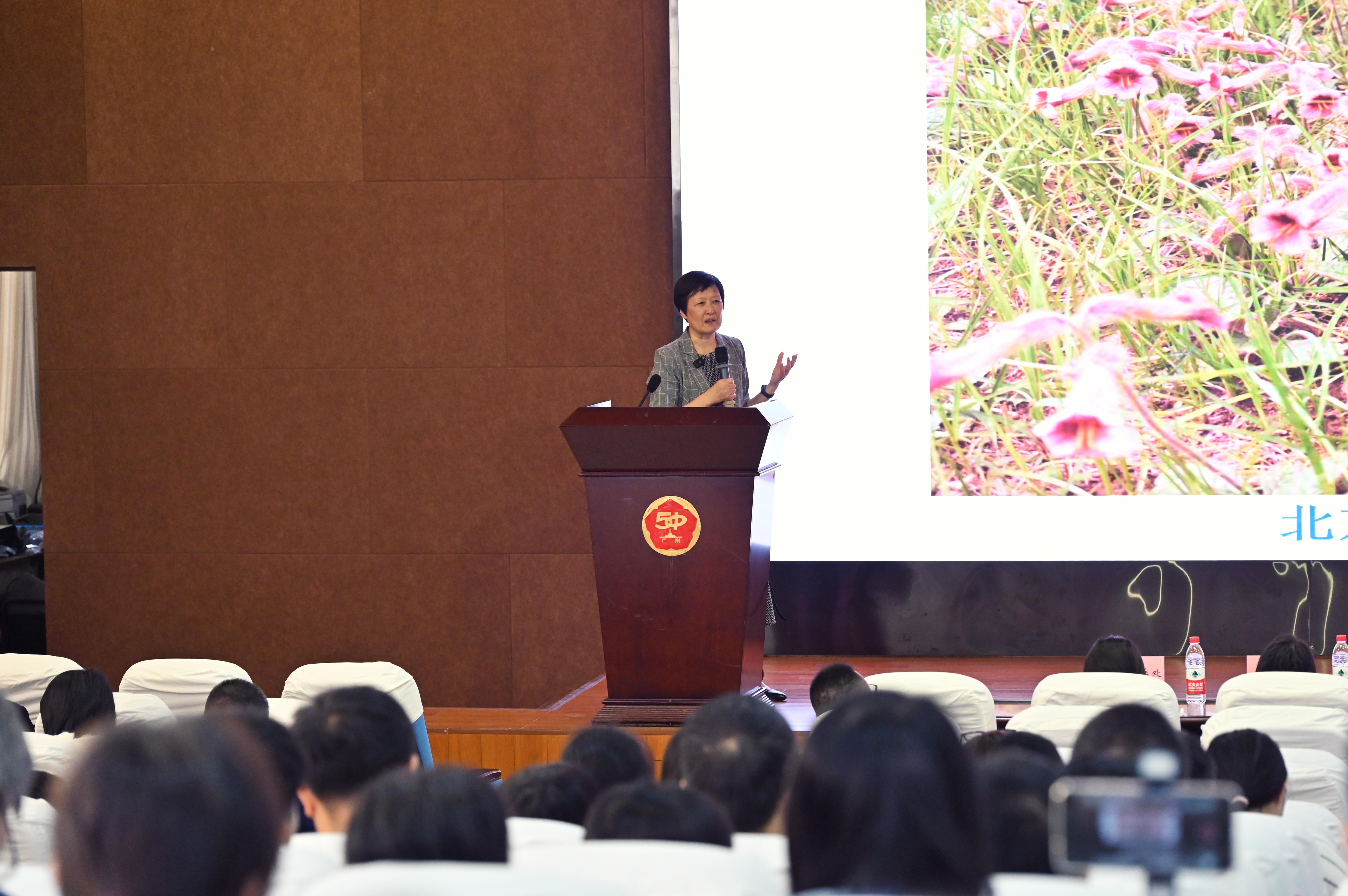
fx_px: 4490
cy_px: 448
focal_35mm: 120
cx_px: 674
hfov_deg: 17.1
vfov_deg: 11.4
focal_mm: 120
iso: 3200
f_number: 5
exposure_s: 1/125
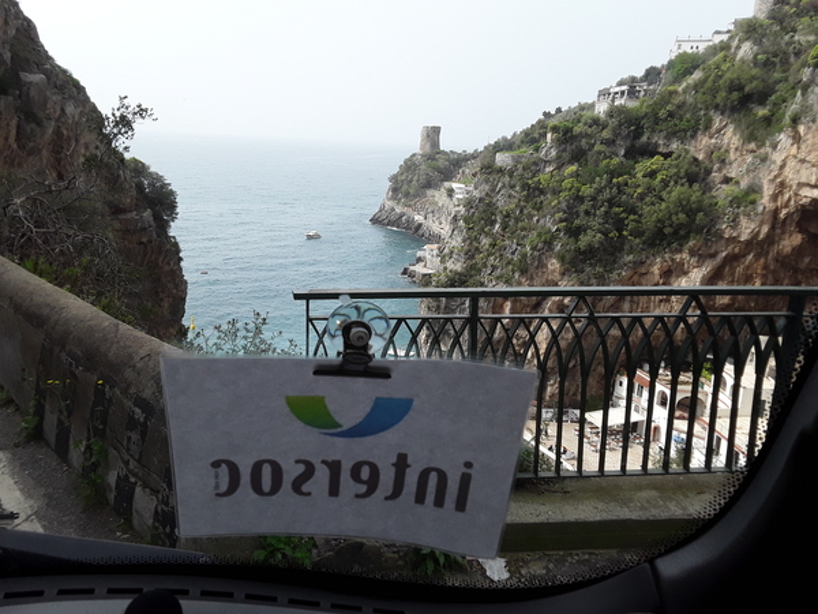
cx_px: 409
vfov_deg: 51.4
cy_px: 307
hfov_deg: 65.3
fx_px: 638
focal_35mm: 27
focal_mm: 2.91
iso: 40
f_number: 1.9
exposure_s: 1/861
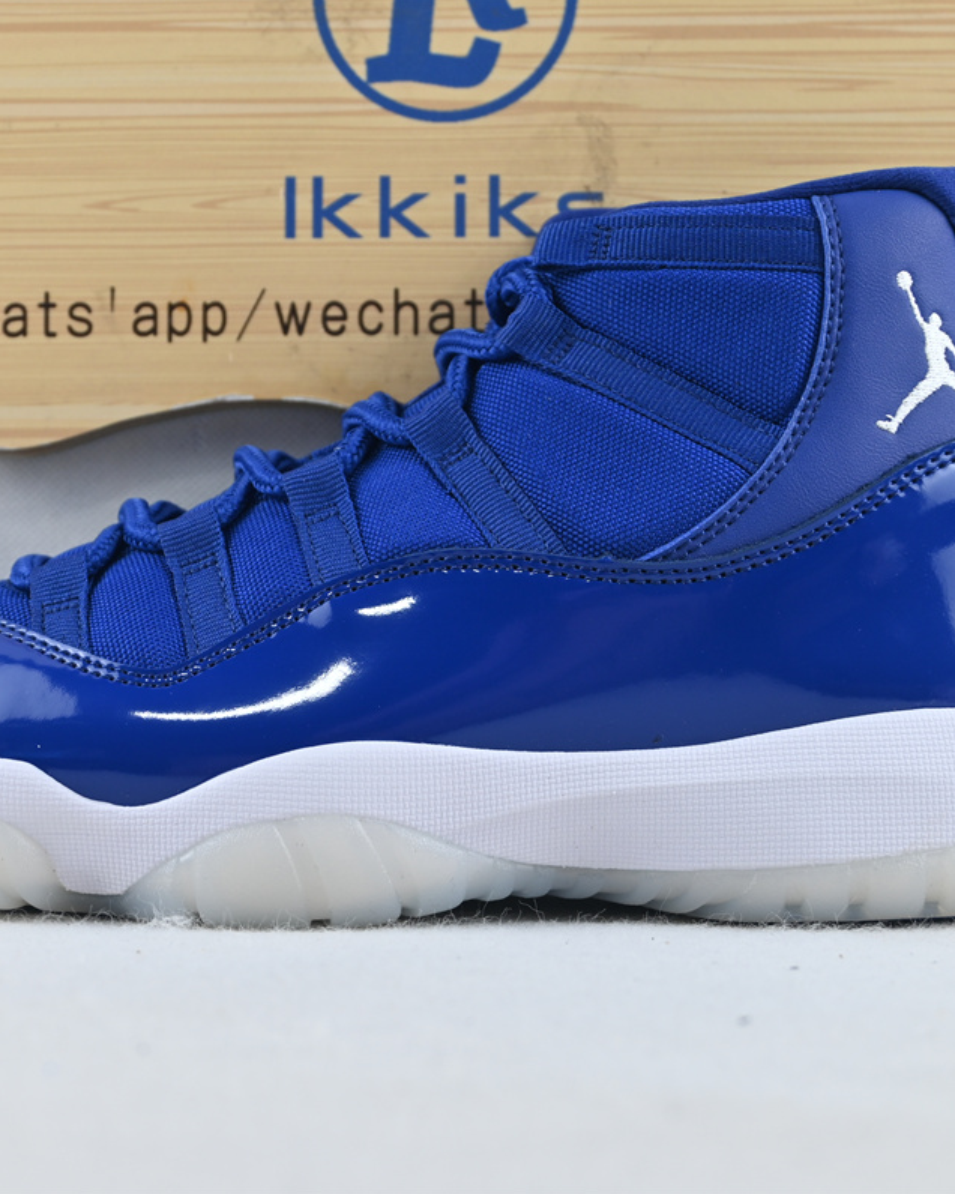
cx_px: 417
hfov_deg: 22.1
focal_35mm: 69
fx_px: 2440
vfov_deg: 27.5
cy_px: 596
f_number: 5
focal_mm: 32.5
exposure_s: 1/40
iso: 100
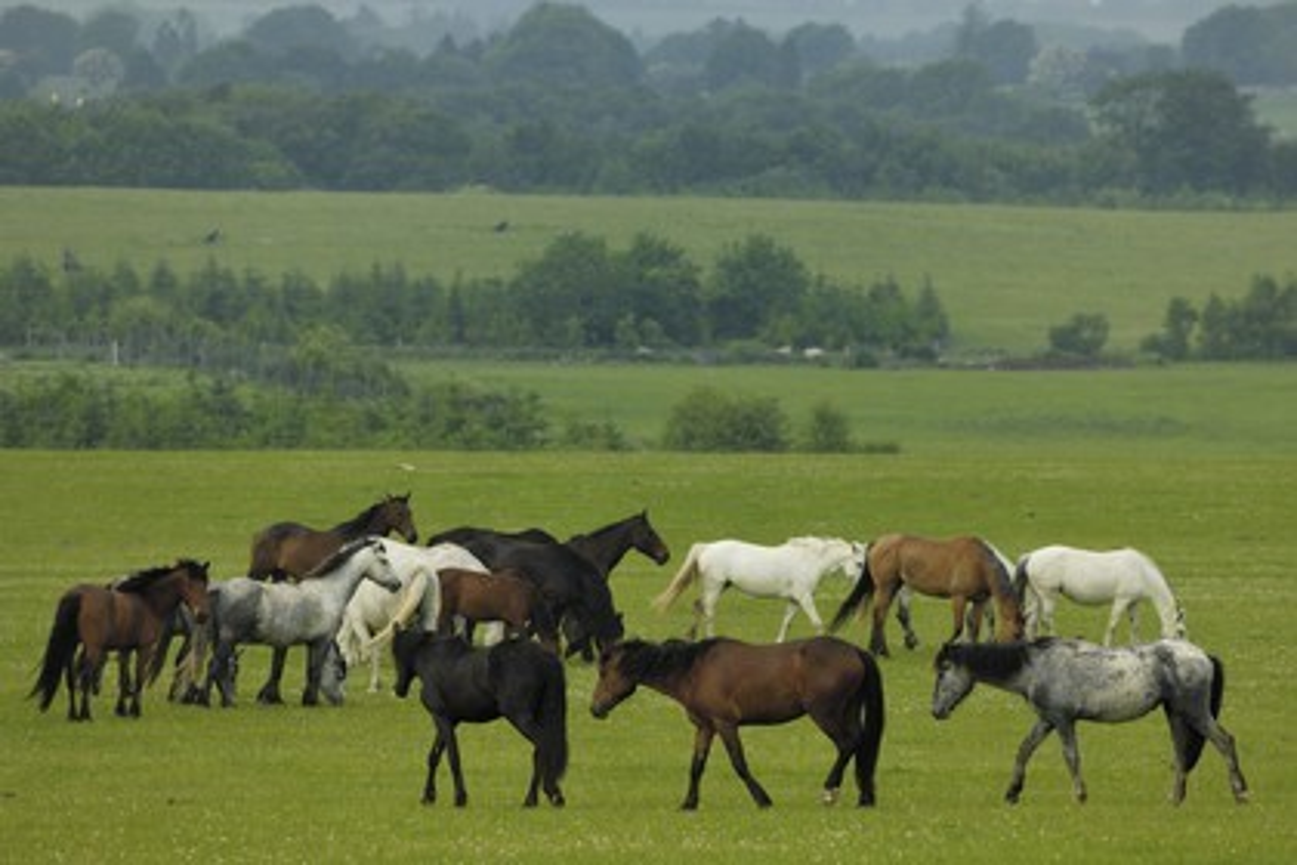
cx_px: 648
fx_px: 10807
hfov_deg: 6.9
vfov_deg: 4.6
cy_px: 432
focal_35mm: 300
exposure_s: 1/320
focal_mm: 200
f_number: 4
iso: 100
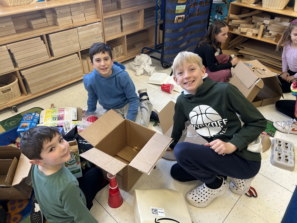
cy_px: 112
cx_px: 148
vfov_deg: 53.1
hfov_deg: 67.3
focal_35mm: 26
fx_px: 223
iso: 80
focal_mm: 5.7
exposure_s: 1/60
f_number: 1.5
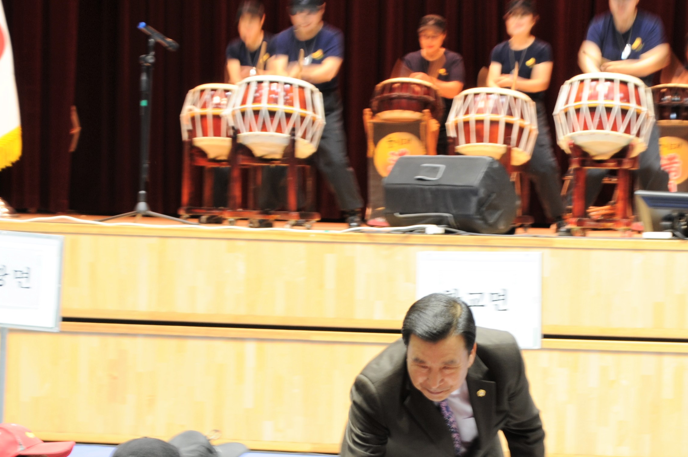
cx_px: 413
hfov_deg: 12.5
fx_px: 3130
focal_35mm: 164
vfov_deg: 8.3
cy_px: 391
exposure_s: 1/8
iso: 200
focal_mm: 58
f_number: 4.8
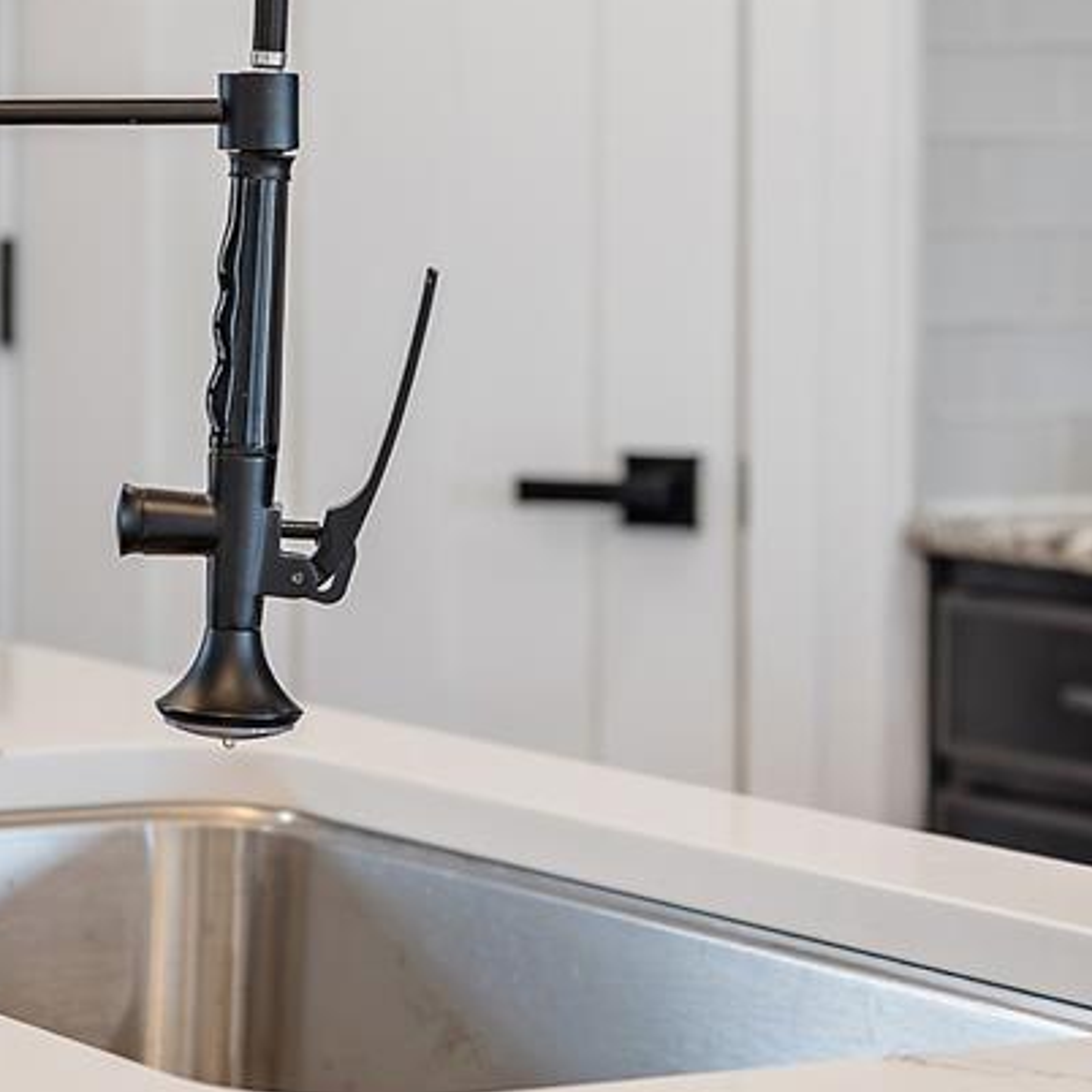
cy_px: 345
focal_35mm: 130
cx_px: -30
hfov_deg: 13.2
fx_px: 4640
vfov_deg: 13.4
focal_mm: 40
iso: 100
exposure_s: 1/40
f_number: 2.8
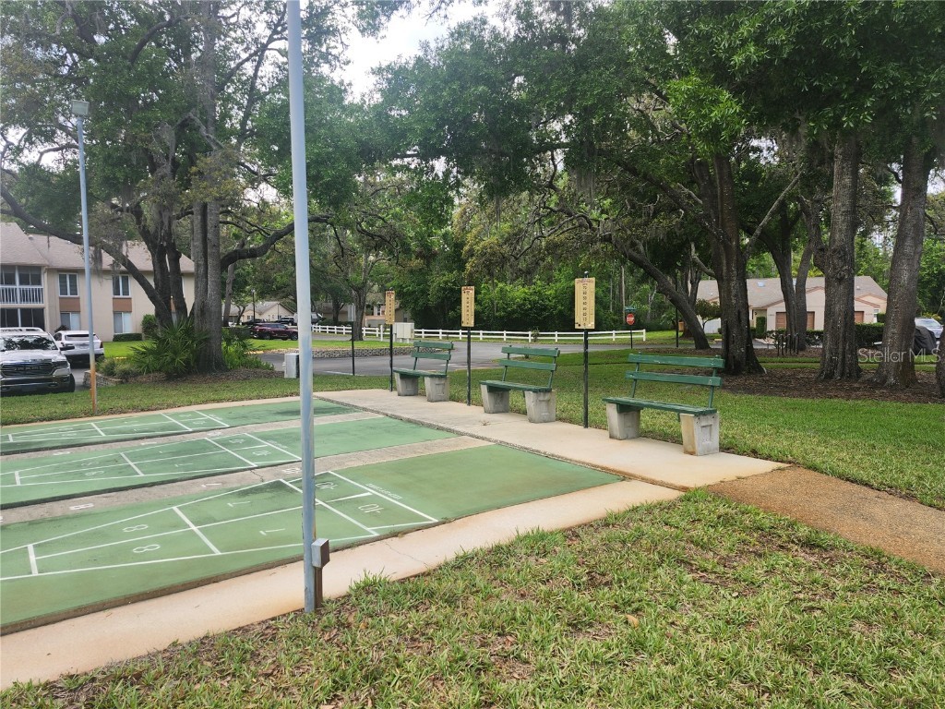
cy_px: 354
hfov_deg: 73.9
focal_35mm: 23
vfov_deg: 58.9
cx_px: 472
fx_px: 628
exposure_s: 1/350
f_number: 1.8
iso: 25
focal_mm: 5.54
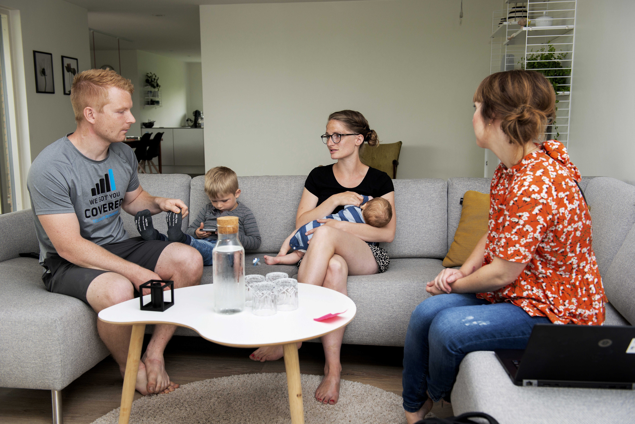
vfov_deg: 37.9
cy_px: 212
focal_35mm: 35
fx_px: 618
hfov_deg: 54.4
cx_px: 318
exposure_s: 1/80
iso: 200
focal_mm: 35
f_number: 5
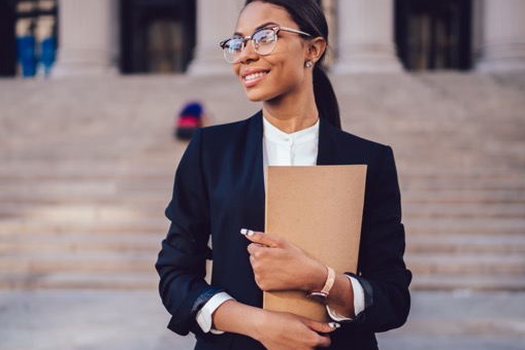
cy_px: 189
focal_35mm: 44
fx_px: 642
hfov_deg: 44.4
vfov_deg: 30.5
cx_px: 230
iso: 160
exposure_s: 1/1000
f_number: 1.4
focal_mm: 35
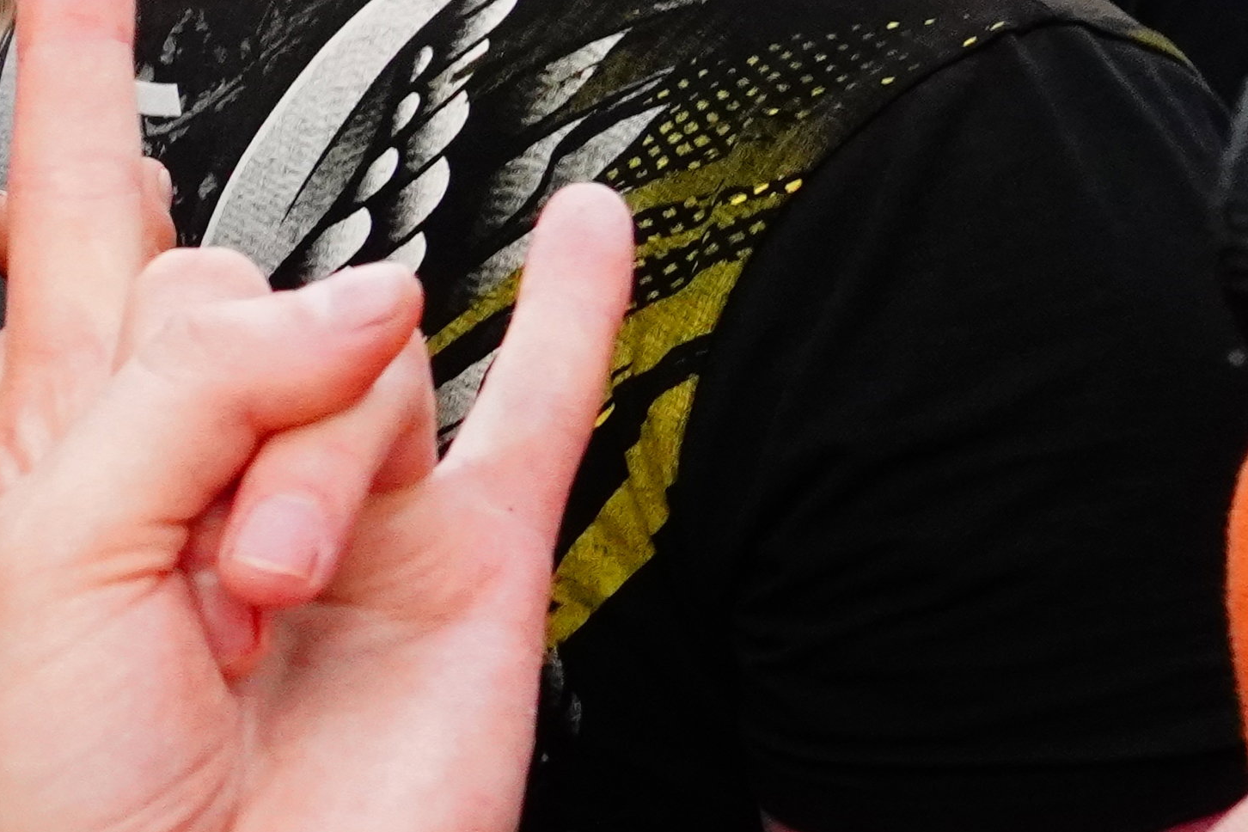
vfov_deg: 11.0
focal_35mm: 124
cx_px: -1165
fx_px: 4298
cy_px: 267
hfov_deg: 14.1
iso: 2500
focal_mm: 20
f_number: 10
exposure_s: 1/250
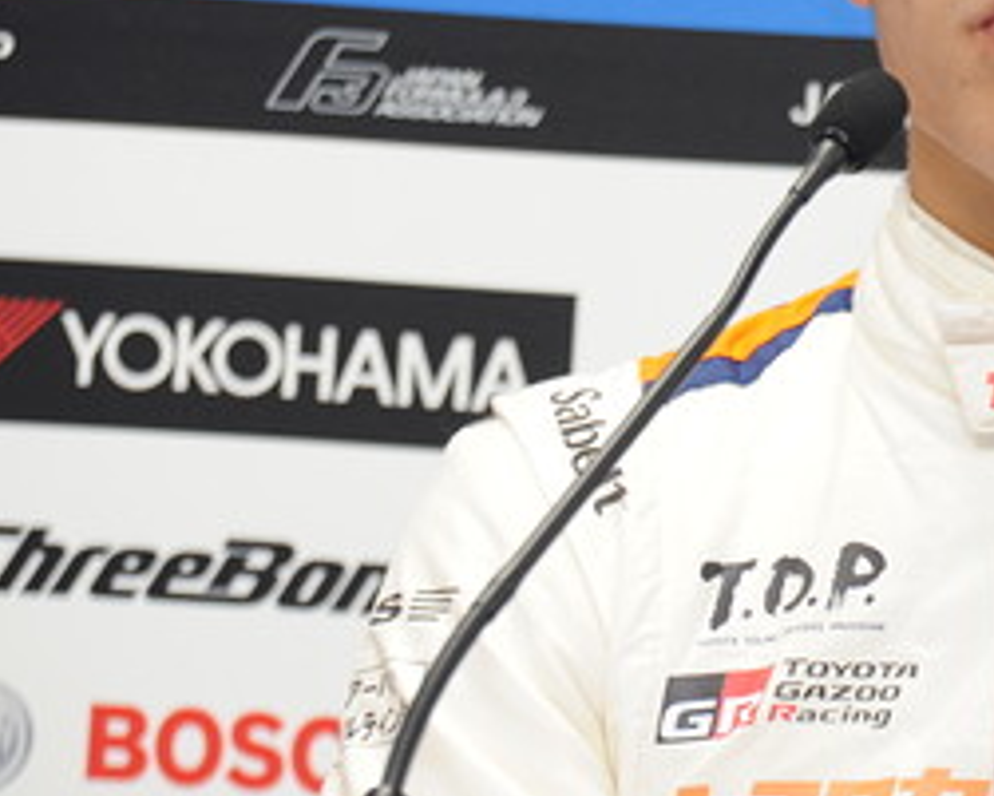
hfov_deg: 3.6
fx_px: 15863
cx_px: 1042
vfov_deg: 2.9
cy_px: 257
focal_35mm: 539
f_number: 6.7
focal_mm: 200
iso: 800
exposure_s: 1/60
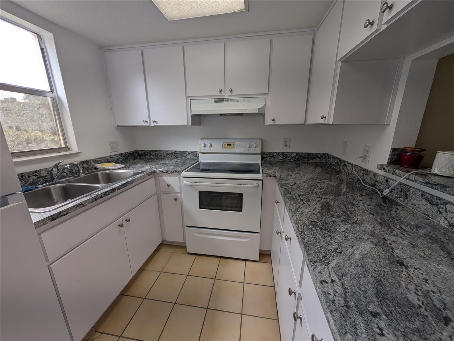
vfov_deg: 94.6
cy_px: 170
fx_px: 158
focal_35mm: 12
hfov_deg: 110.5
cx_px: 227
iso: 39
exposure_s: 1/164
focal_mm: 2.02
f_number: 1.7
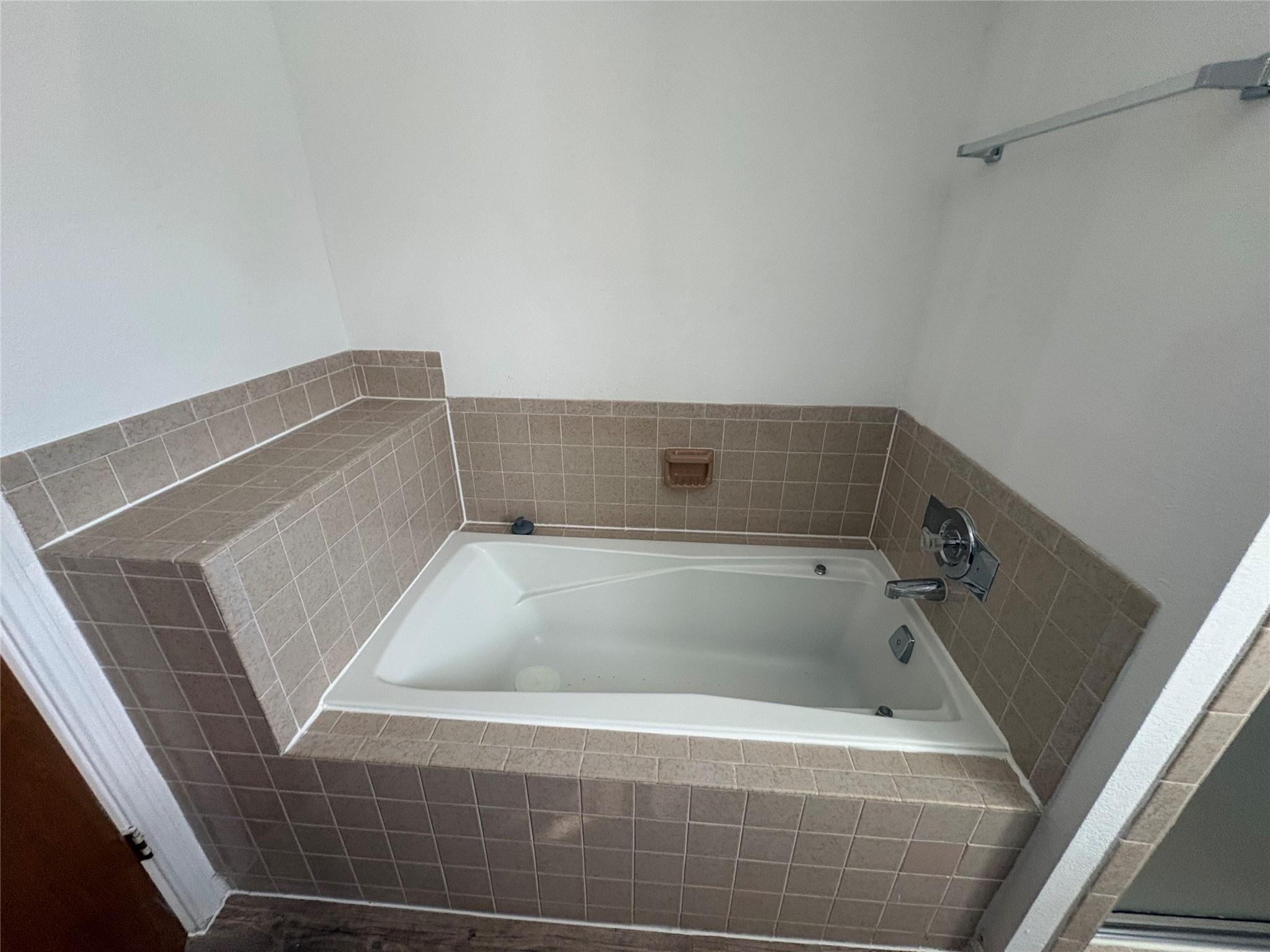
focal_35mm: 14
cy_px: 476
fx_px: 514
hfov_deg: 102.1
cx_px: 635
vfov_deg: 85.7
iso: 250
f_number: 2.2
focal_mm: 2.22
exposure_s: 1/60
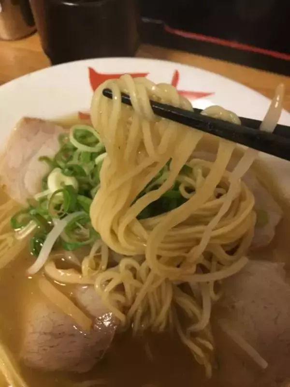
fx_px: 324
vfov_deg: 61.7
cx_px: 145
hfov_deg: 48.2
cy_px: 194
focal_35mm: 29
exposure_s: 1/30
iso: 125
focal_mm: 4.15
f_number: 2.2
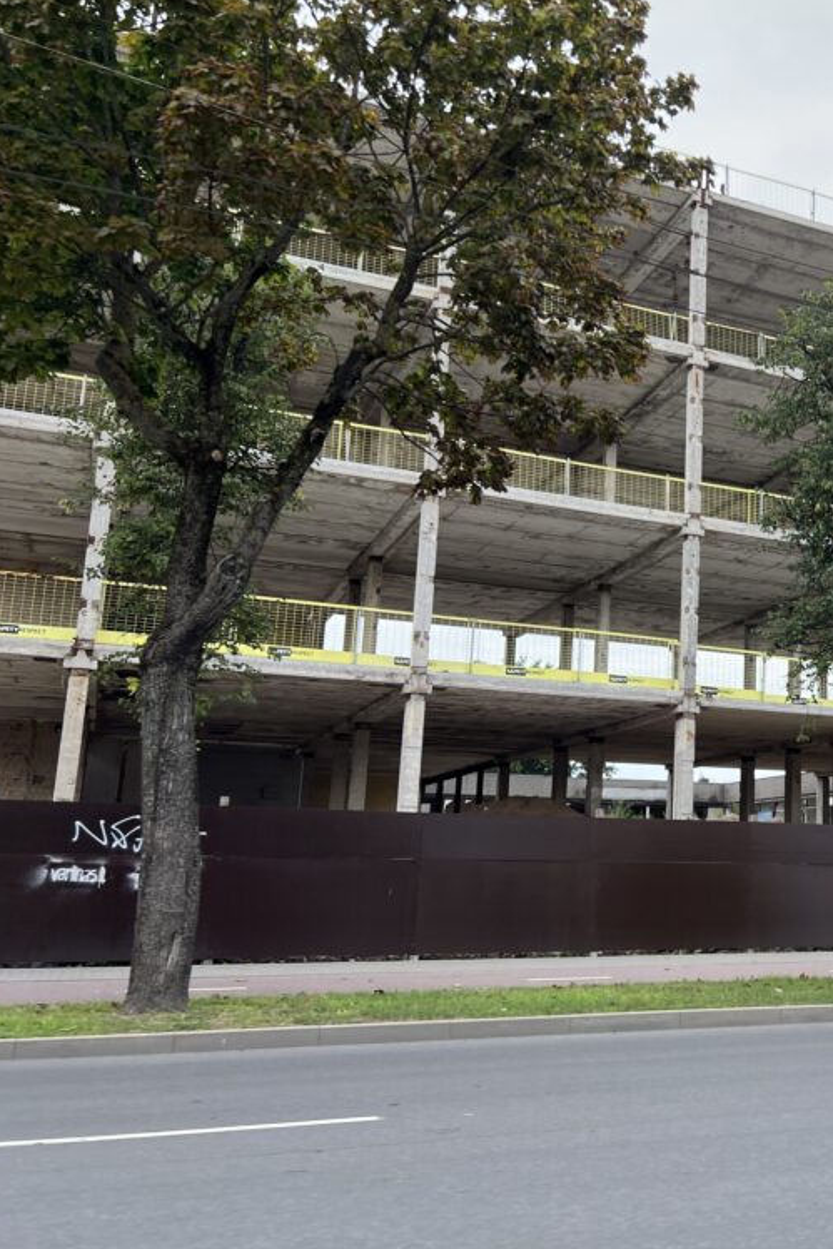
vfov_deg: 51.9
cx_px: 811
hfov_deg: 33.3
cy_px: 611
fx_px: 1284
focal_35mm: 37
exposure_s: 1/611
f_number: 1.5
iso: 50
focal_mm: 5.7
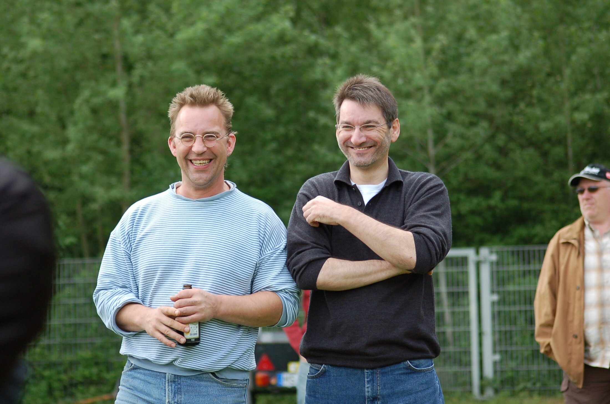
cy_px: 202
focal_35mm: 150
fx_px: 2537
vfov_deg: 9.1
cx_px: 305
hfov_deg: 13.7
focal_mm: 100
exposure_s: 1/640
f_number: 4.2
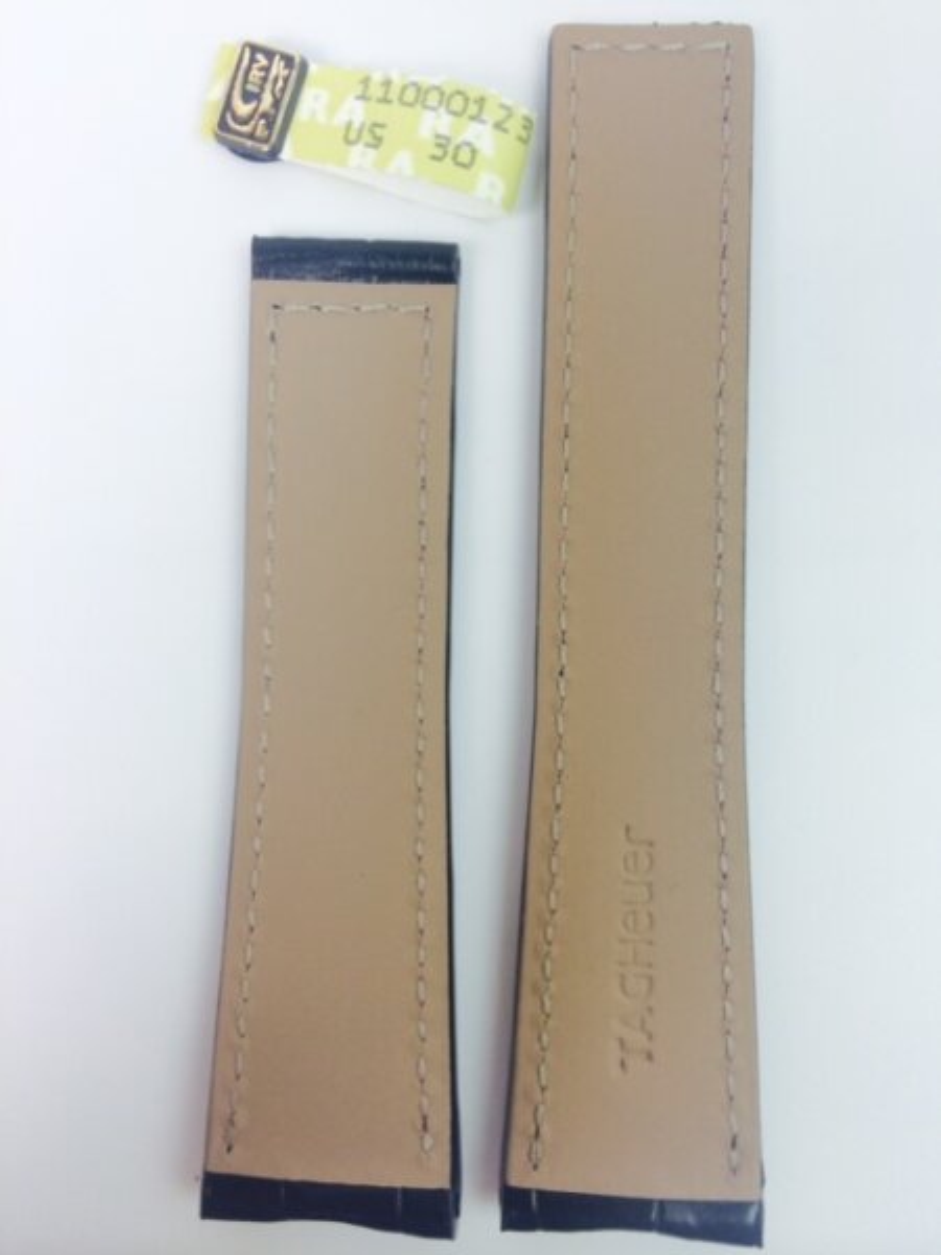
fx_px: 1087
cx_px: 470
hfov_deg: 46.8
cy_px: 628
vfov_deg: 60.0
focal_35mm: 30
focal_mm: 4.12
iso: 32
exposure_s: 1/140
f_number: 2.2
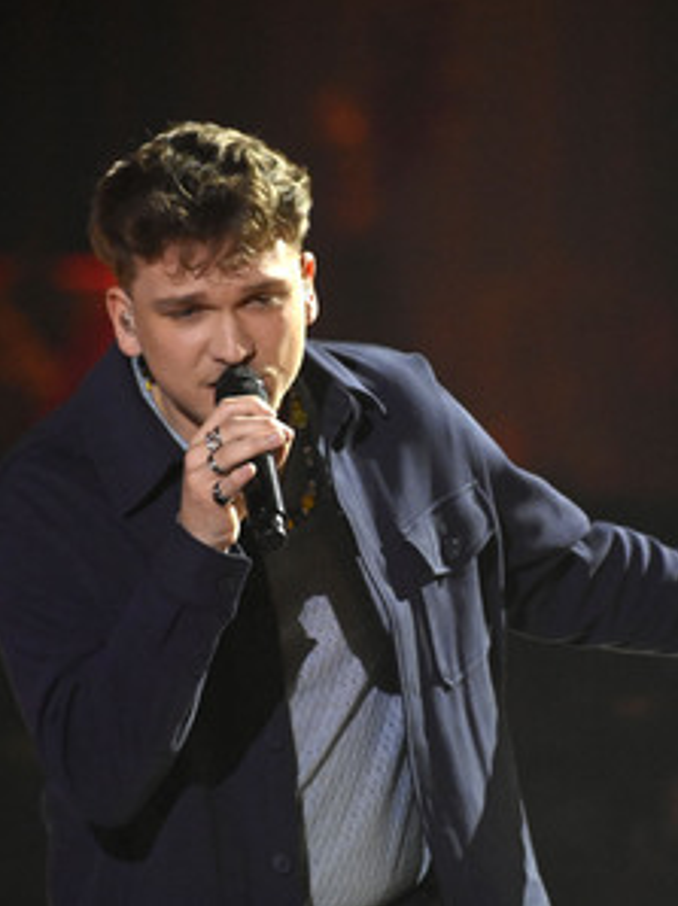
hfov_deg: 2.0
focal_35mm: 728
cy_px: 453
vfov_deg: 2.7
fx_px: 19039
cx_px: 342
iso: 12800
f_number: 5.6
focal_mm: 500
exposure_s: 1/400
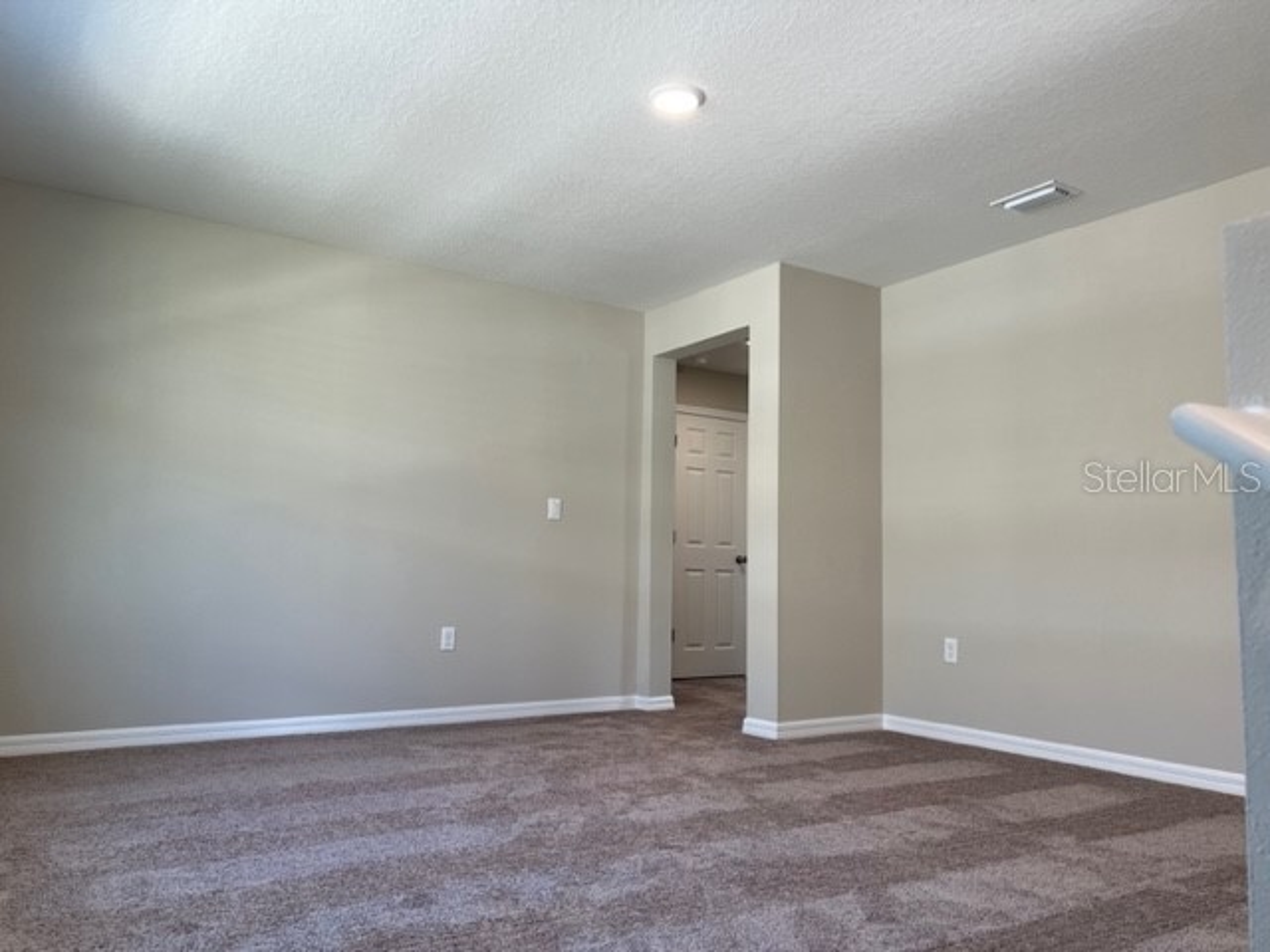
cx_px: 635
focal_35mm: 26
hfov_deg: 67.3
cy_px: 476
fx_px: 954
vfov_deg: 53.1
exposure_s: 1/120
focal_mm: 5.7
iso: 64
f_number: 1.5
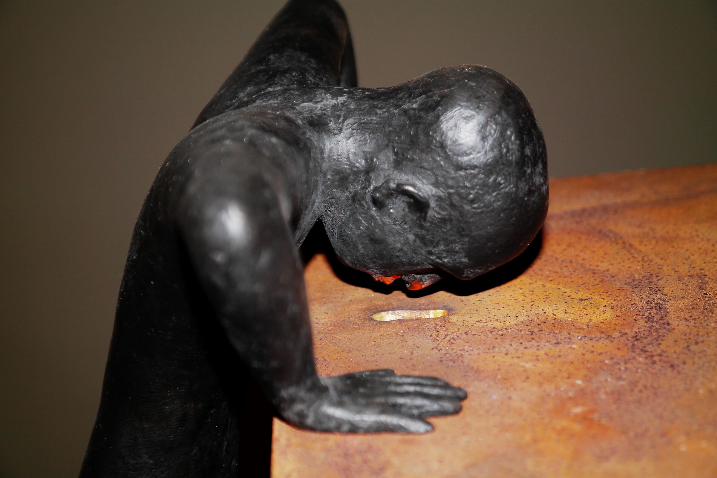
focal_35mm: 69
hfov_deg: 29.2
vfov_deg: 19.7
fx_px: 1374
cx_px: 358
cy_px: 239
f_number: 5.6
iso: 400
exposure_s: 1/80
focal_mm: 45
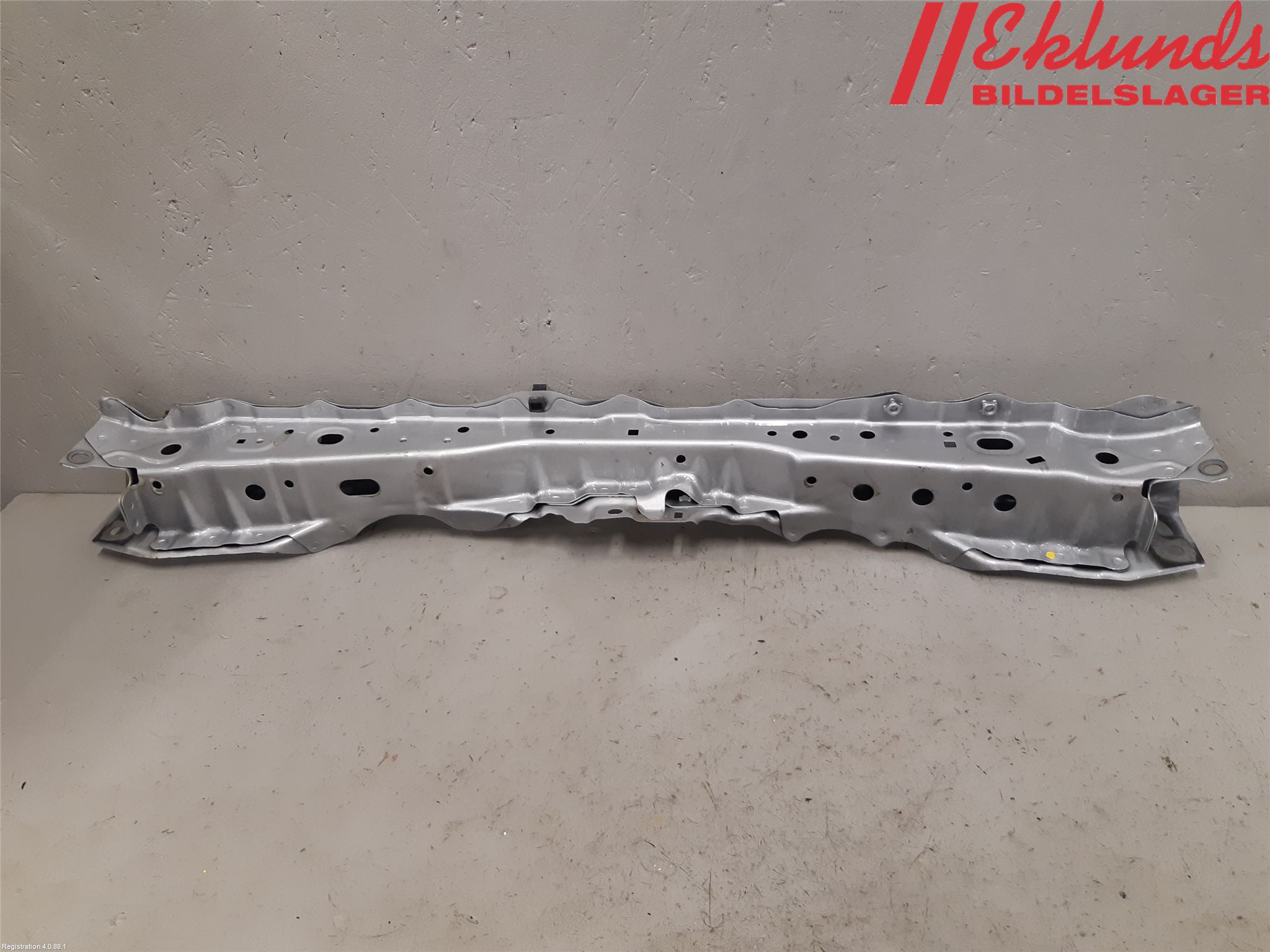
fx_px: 954
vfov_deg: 53.1
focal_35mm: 26
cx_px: 635
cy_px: 476
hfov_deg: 67.3
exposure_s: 1/50
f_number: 1.7
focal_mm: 3.93
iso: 125
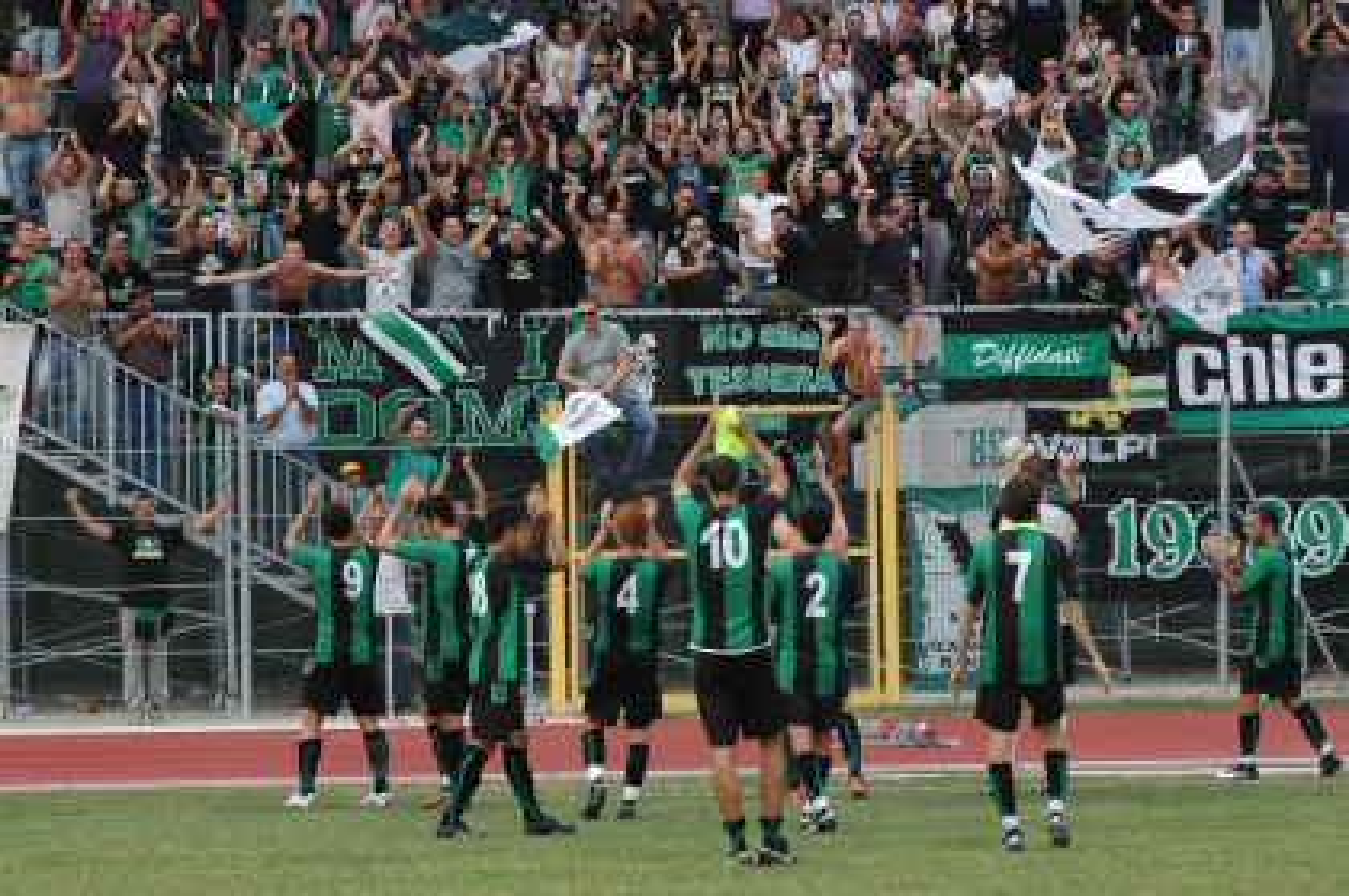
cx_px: 674
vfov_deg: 8.7
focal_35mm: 158
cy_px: 448
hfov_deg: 13.1
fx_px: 5895
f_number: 6.3
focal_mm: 105
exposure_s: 1/250
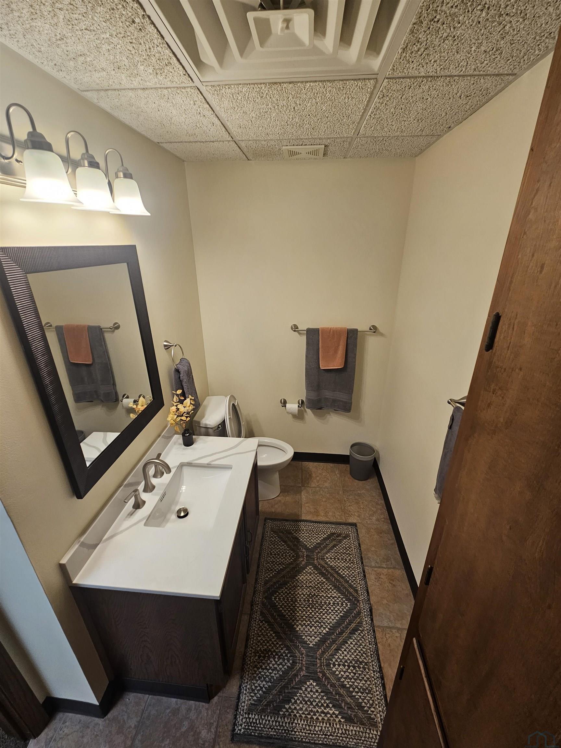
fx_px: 281
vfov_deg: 106.2
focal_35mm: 13
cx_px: 280
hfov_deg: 89.9
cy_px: 374
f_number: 2.2
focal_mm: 2.2
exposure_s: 1/60
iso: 100
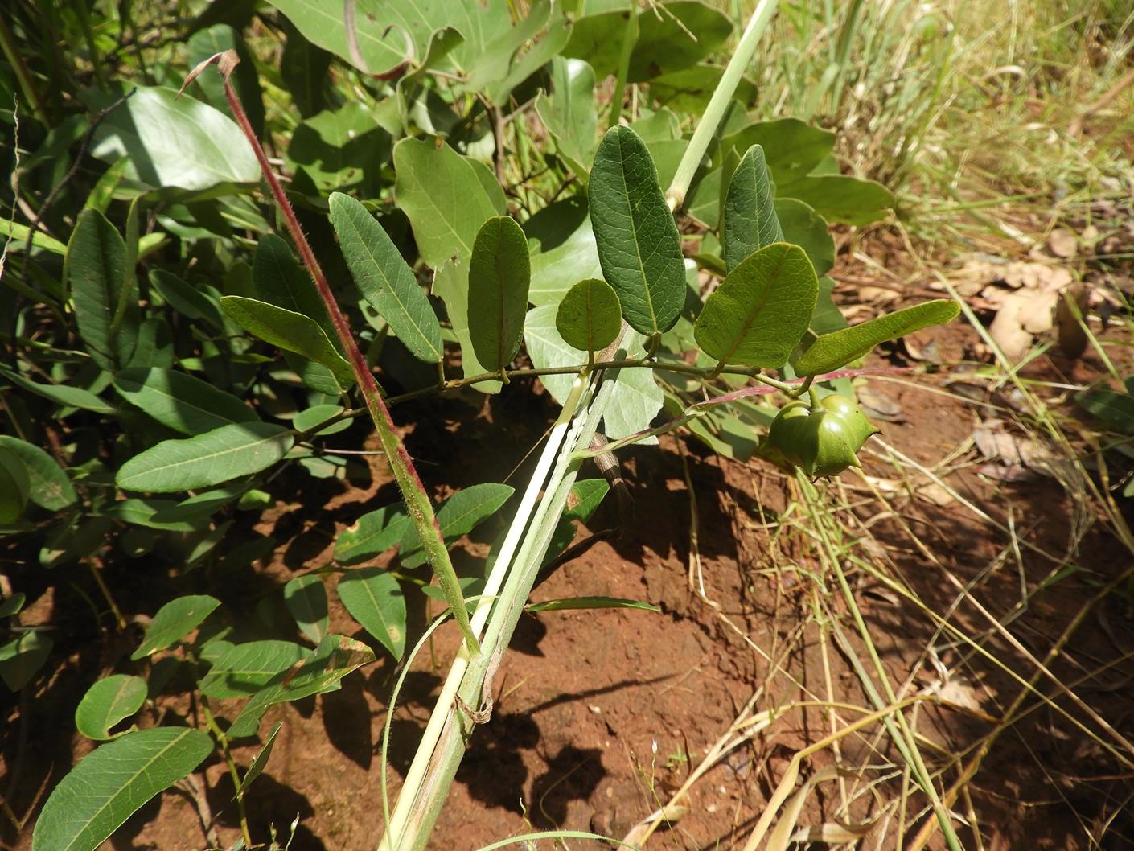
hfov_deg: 71.6
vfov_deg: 56.8
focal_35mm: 24
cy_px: 426
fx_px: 786
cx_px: 567
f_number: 3.3
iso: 100
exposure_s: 1/1000
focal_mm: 4.3
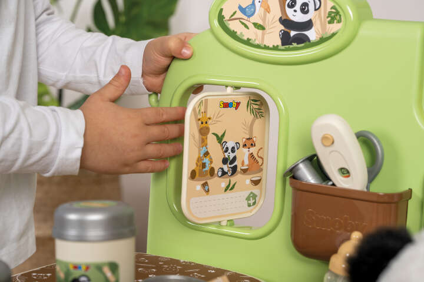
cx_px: 212
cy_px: 141
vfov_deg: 19.5
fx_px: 824
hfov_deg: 28.8
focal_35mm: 70
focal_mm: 70
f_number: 8
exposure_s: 1/125
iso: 100
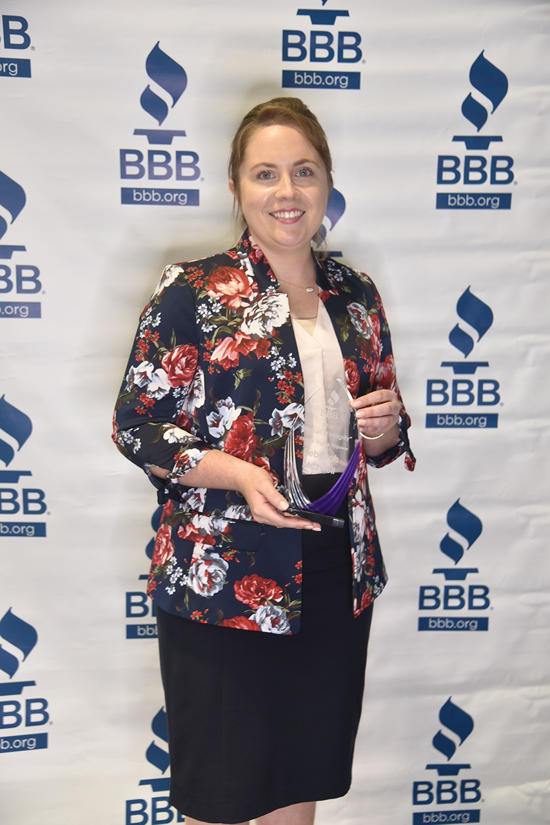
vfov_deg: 42.7
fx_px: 1054
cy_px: 412
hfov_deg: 29.2
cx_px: 275
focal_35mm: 46
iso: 500
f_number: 4
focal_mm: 46
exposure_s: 1/60
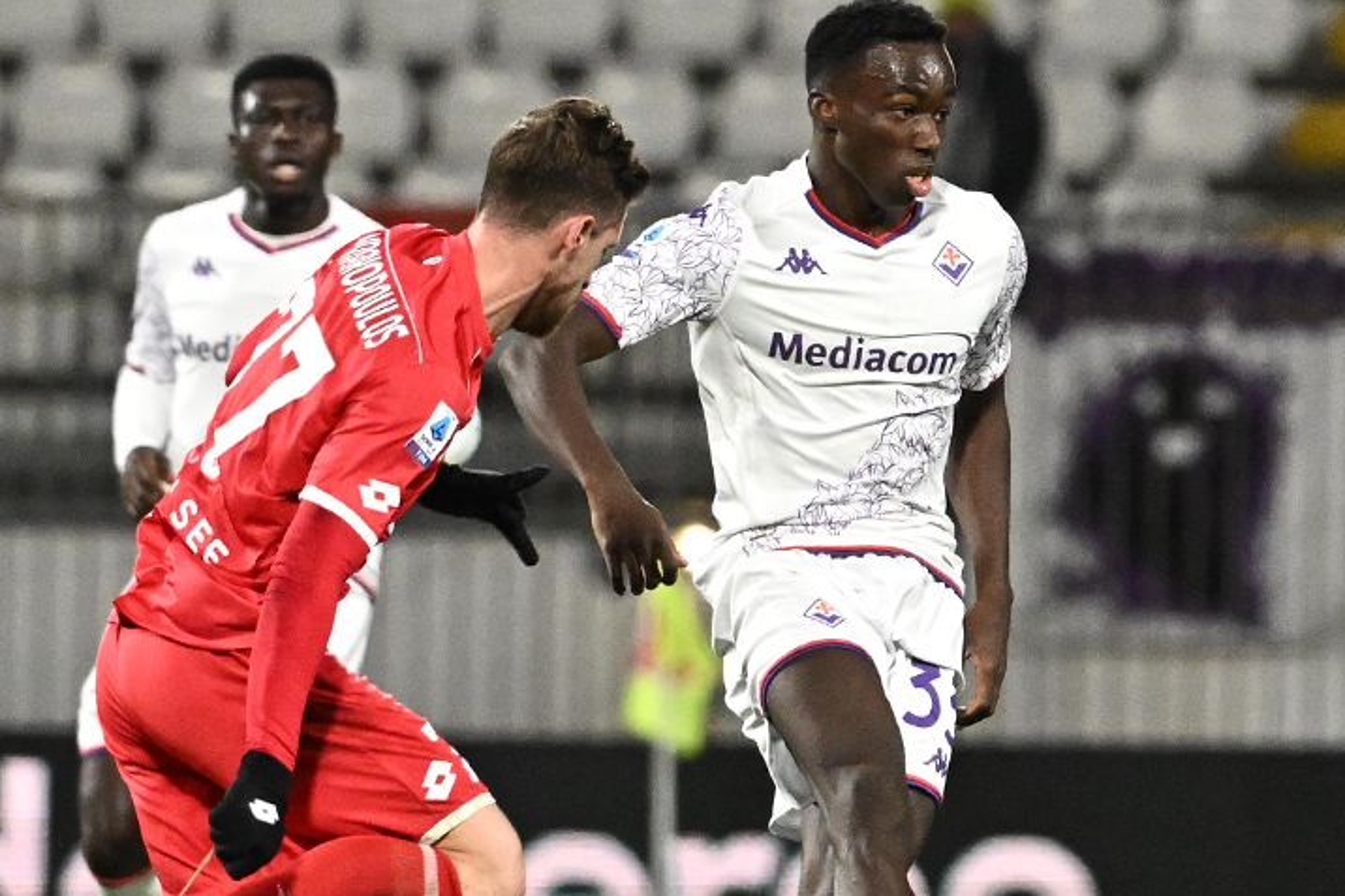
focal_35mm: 654
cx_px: 1007
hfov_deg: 3.2
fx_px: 24427
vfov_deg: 2.1
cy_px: 599
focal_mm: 260
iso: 5000
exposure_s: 1/1600
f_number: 4
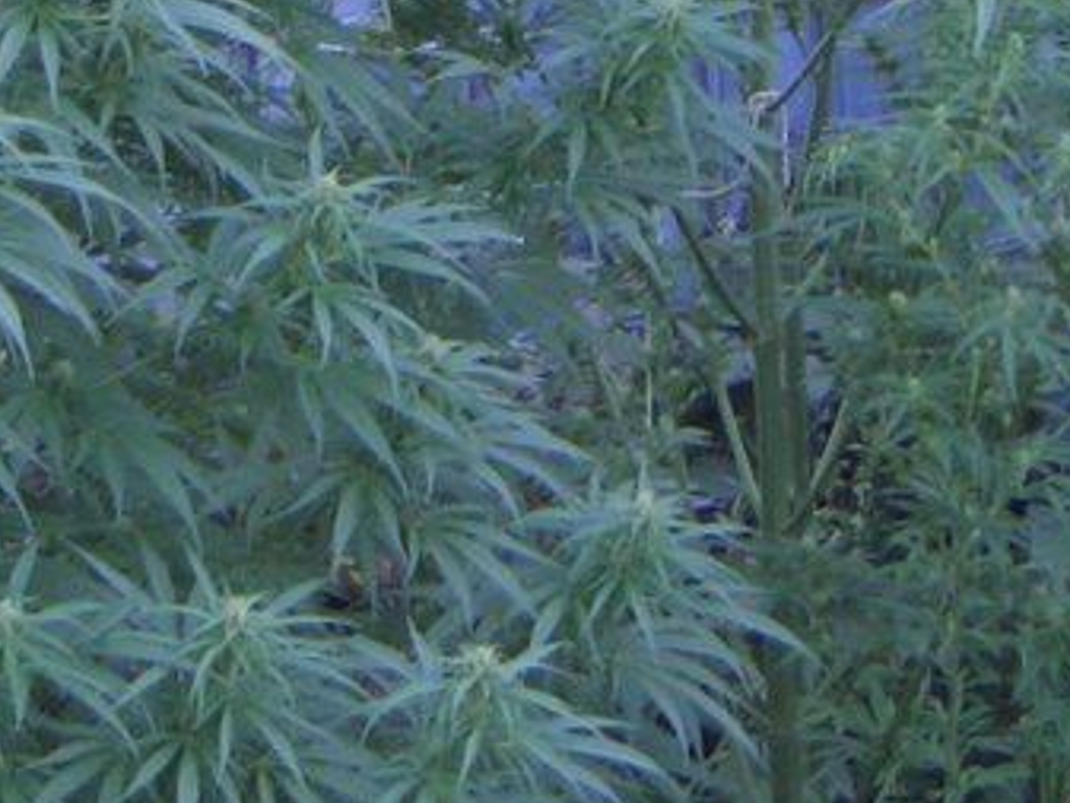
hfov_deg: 14.2
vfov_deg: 10.5
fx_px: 4298
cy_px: -216
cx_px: 730
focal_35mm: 139
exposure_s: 1/100
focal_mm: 8
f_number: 2.8
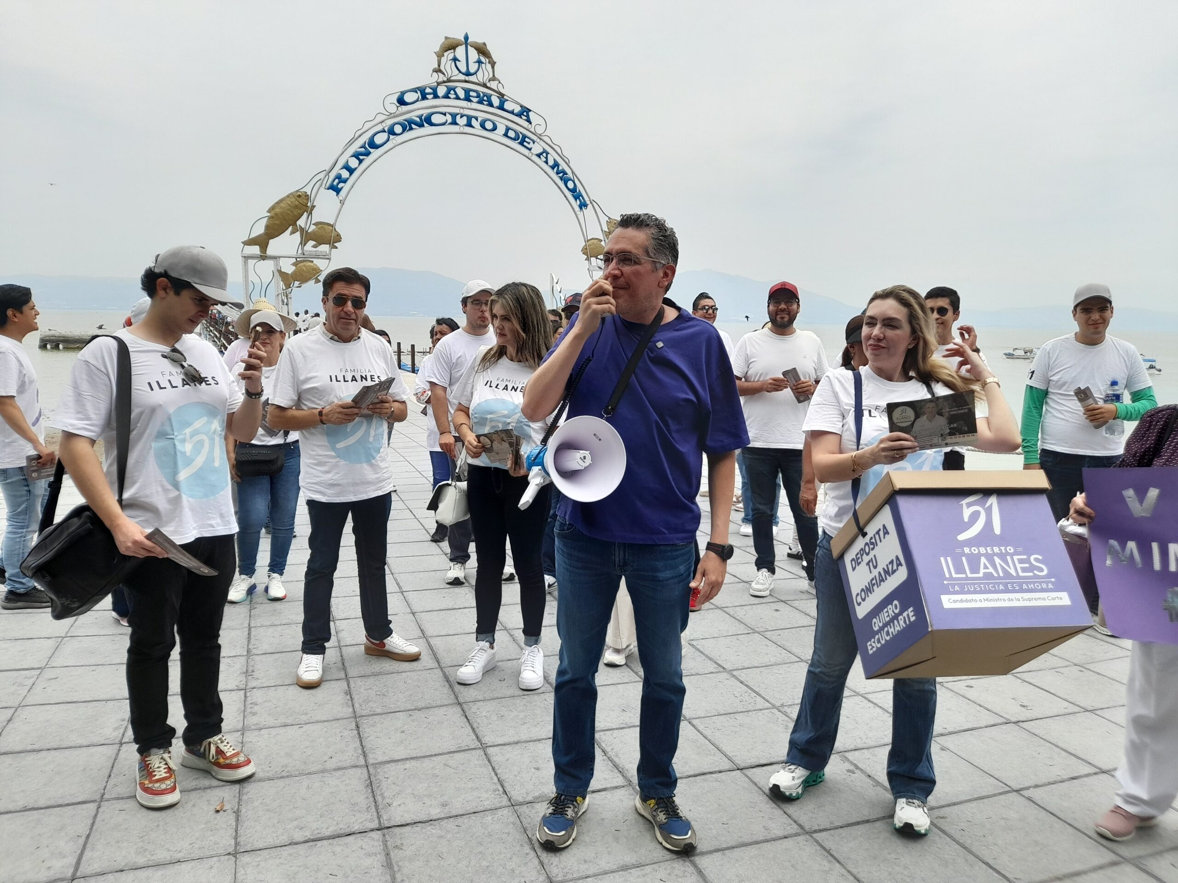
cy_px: 442
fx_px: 851
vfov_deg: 54.9
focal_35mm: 25
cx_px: 589
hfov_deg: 69.4
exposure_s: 1/979
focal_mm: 4.6
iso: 20
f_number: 2
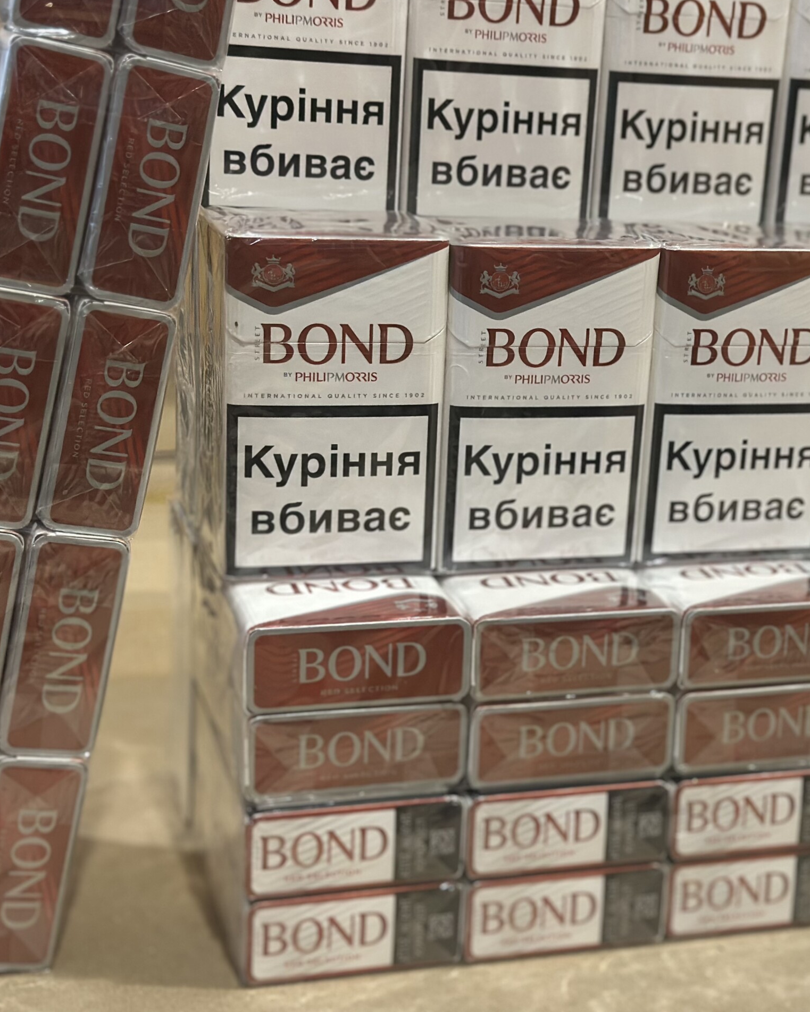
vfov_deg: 30.0
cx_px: 620
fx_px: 1888
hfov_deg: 23.9
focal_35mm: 63
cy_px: 503
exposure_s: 1/60
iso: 400
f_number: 1.78
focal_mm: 6.86
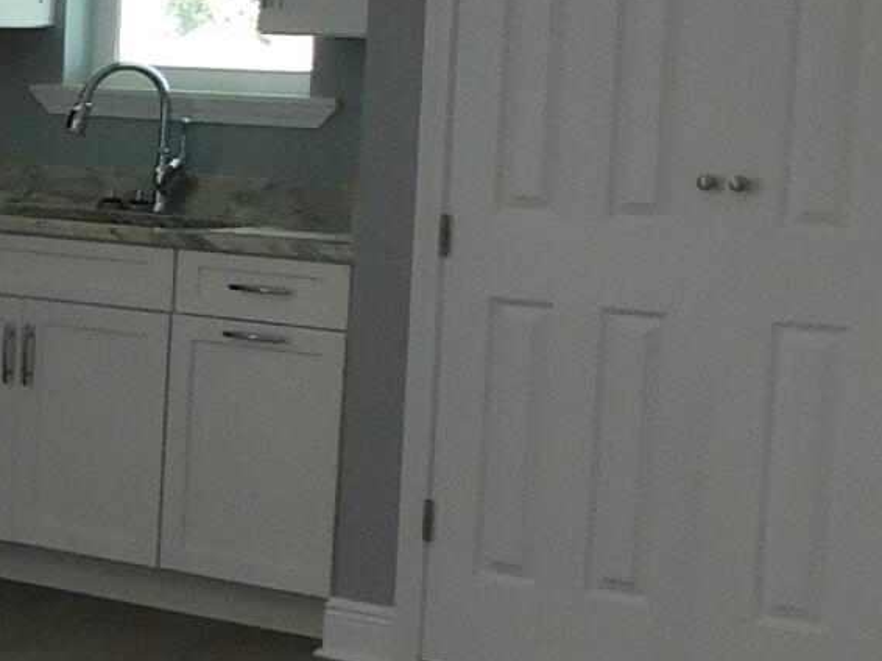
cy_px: 323
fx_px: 3107
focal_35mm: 122
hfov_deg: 13.6
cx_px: -918
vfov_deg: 12.1
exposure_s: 1/50
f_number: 3
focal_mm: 4
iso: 125
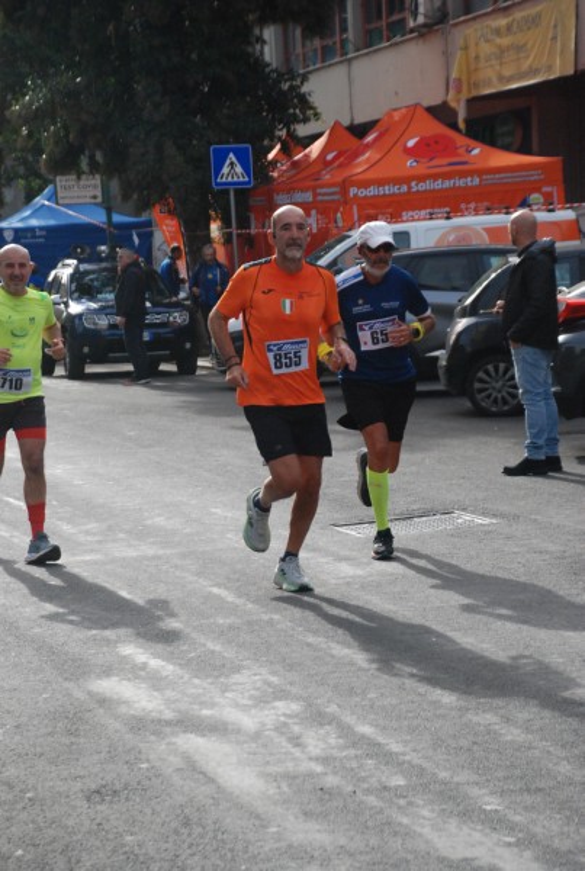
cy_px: 436
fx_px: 2728
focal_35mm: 112
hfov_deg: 12.2
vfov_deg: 18.1
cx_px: 292
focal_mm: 75
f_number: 5.6
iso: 1000
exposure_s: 1/1250
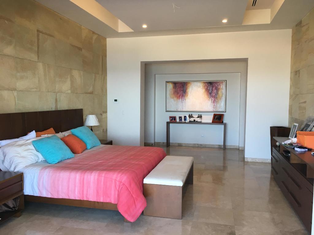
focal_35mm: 29
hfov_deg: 61.7
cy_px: 118
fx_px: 263
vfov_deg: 48.2
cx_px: 157
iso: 25
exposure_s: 1/40
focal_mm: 4.15
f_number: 2.2
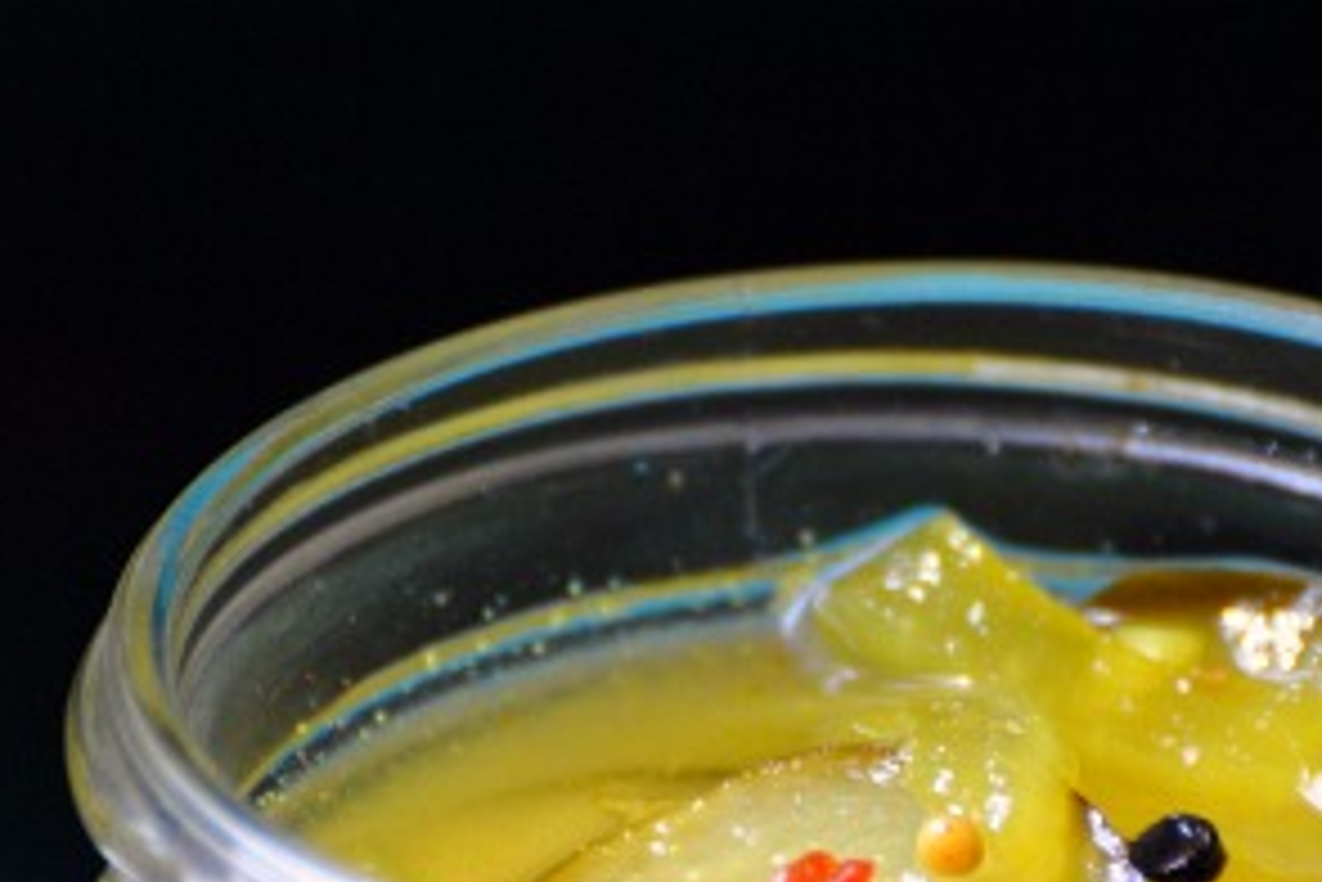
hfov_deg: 2.2
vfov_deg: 1.5
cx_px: 985
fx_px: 33819
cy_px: 900
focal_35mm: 921
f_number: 5.6
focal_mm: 300
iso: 400
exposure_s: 1/80
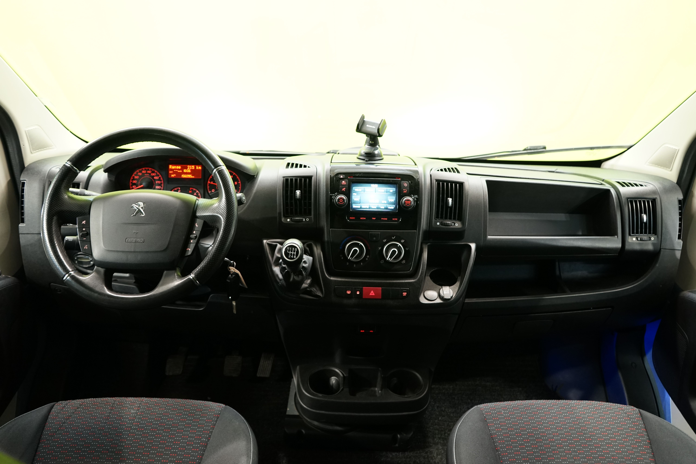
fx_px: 541
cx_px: 348
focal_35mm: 28
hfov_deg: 65.5
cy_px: 232
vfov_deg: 46.4
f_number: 4.5
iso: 1600
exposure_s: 1/20
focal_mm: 28
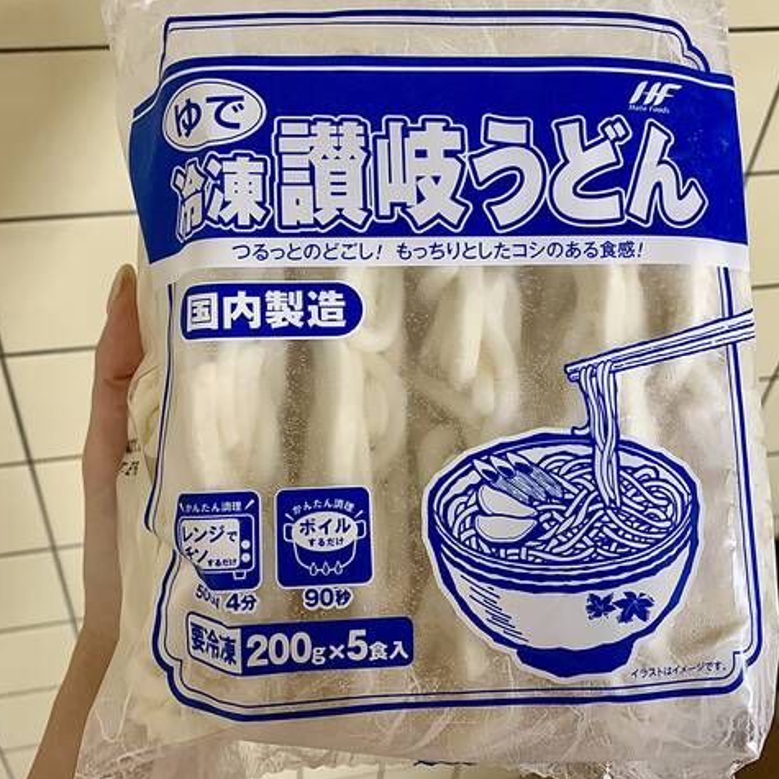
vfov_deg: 52.5
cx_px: 402
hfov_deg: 52.5
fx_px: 789
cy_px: 394
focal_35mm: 31
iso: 320
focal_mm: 4.25
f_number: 1.8
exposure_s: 1/60
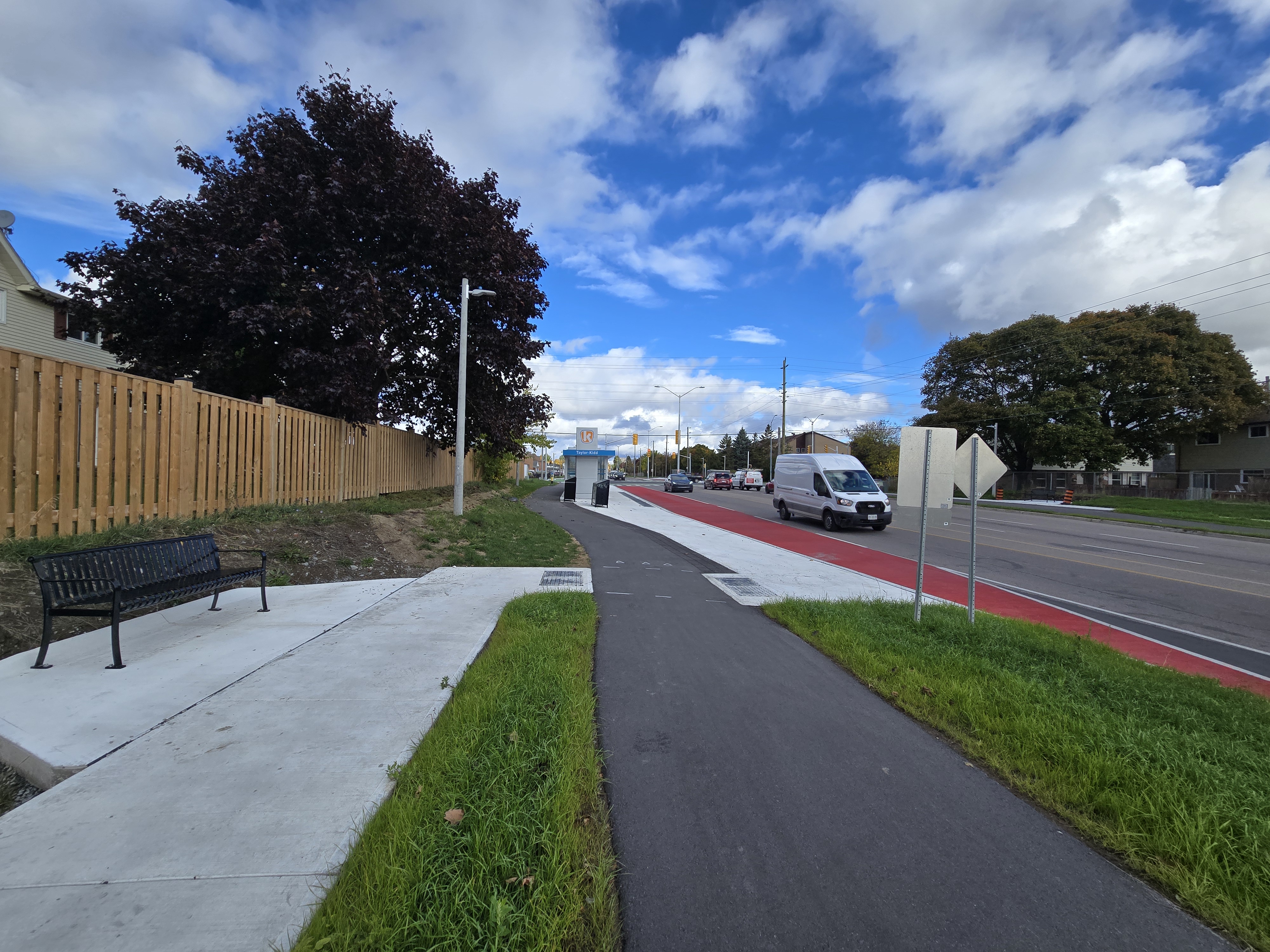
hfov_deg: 106.2
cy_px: 476
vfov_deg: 89.9
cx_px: 635
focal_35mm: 13
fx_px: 477
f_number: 2.2
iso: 50
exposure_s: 1/2000
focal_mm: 2.2
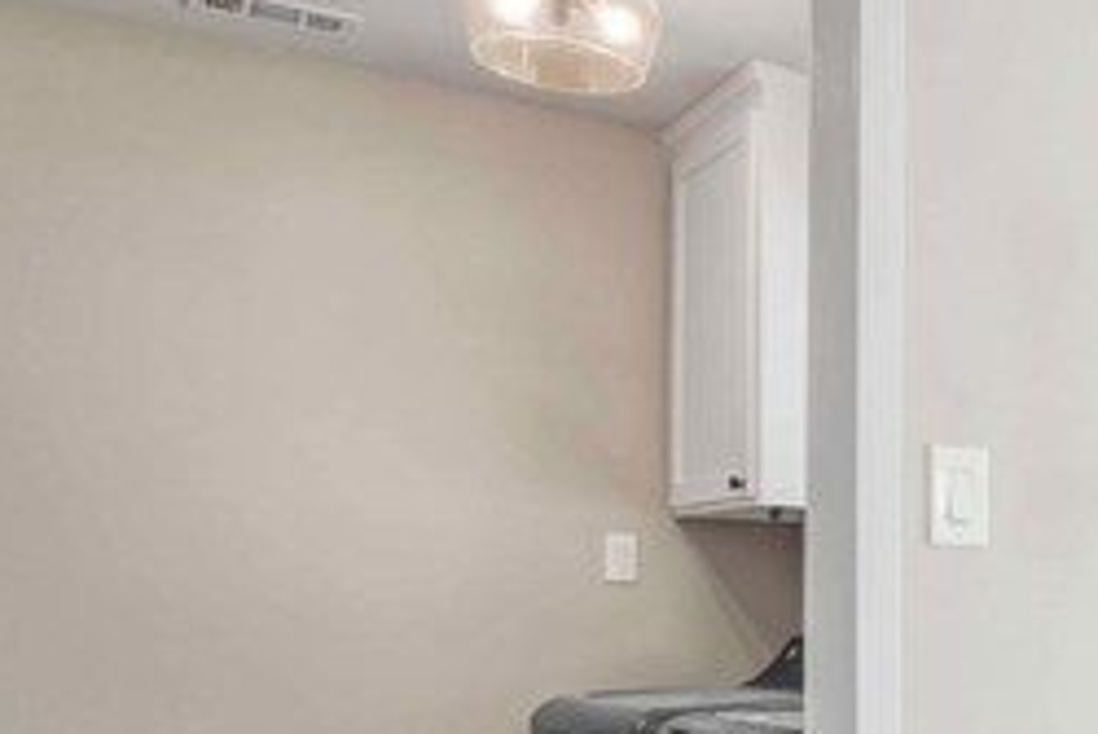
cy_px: 644
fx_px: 1290
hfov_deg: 37.5
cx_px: 1243
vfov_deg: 30.5
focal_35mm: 42
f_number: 5
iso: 400
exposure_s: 1/30
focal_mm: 11
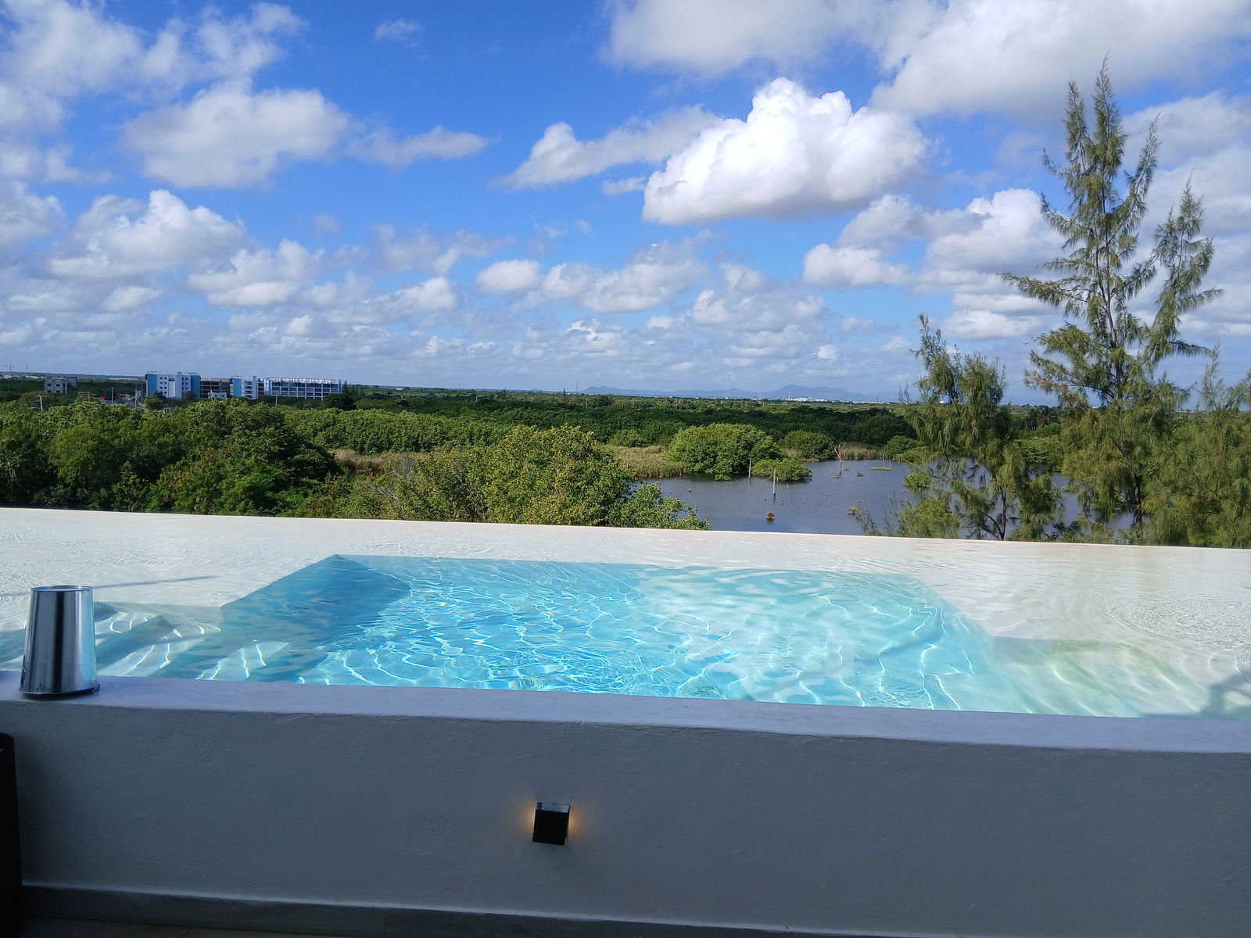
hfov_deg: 67.3
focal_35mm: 26
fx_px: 940
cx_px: 626
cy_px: 469
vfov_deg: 53.1
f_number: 1.8
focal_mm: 3.98
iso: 20
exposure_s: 1/791
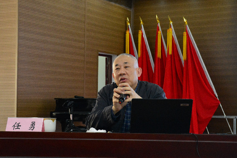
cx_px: 118
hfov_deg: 37.9
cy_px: 79
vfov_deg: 25.8
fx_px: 346
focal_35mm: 52
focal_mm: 35
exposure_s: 1/80
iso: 4000
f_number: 8
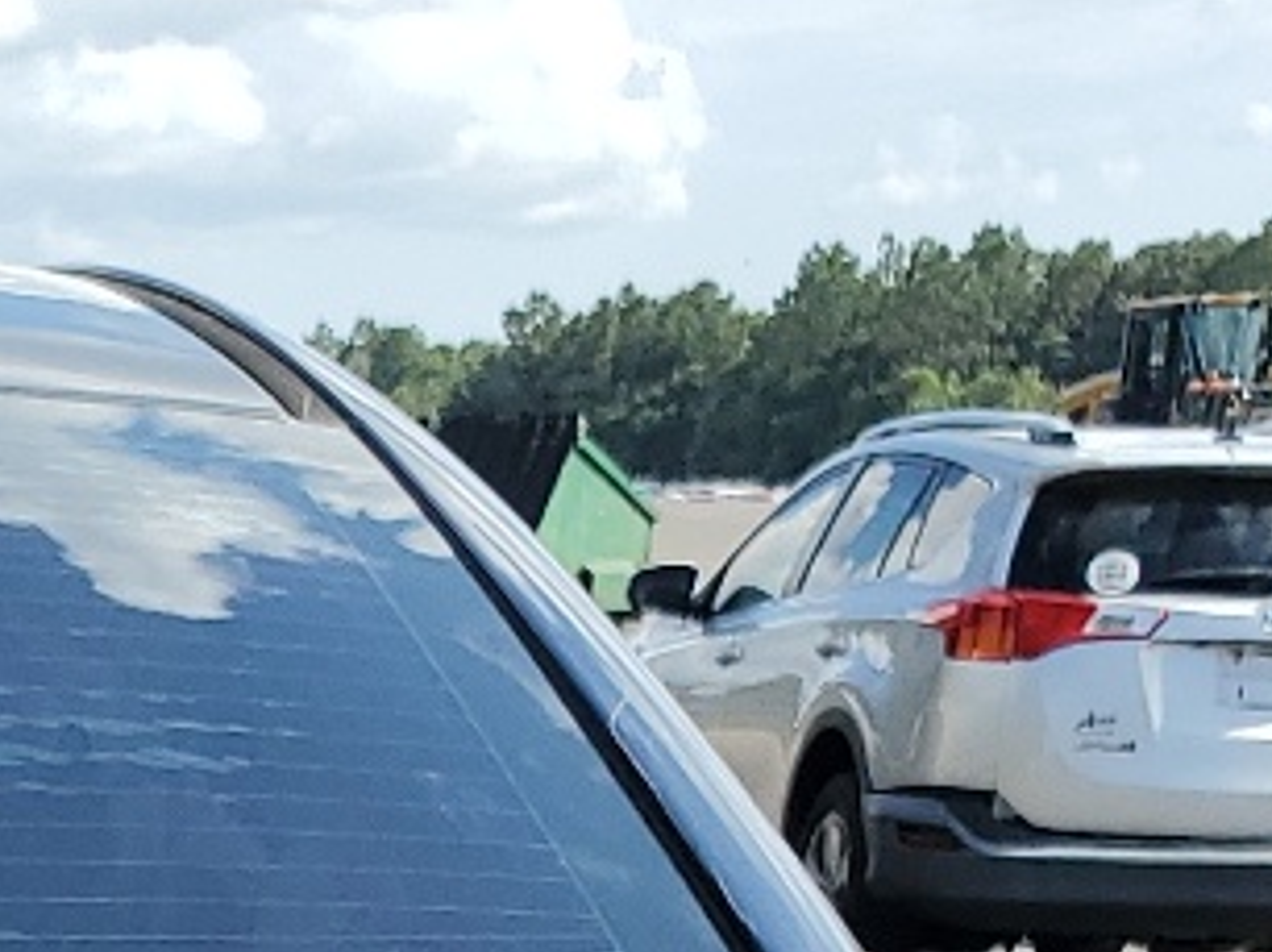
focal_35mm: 136
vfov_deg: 9.4
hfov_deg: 13.2
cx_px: -935
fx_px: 4994
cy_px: 2449
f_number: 1.5
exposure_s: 1/2000
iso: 50
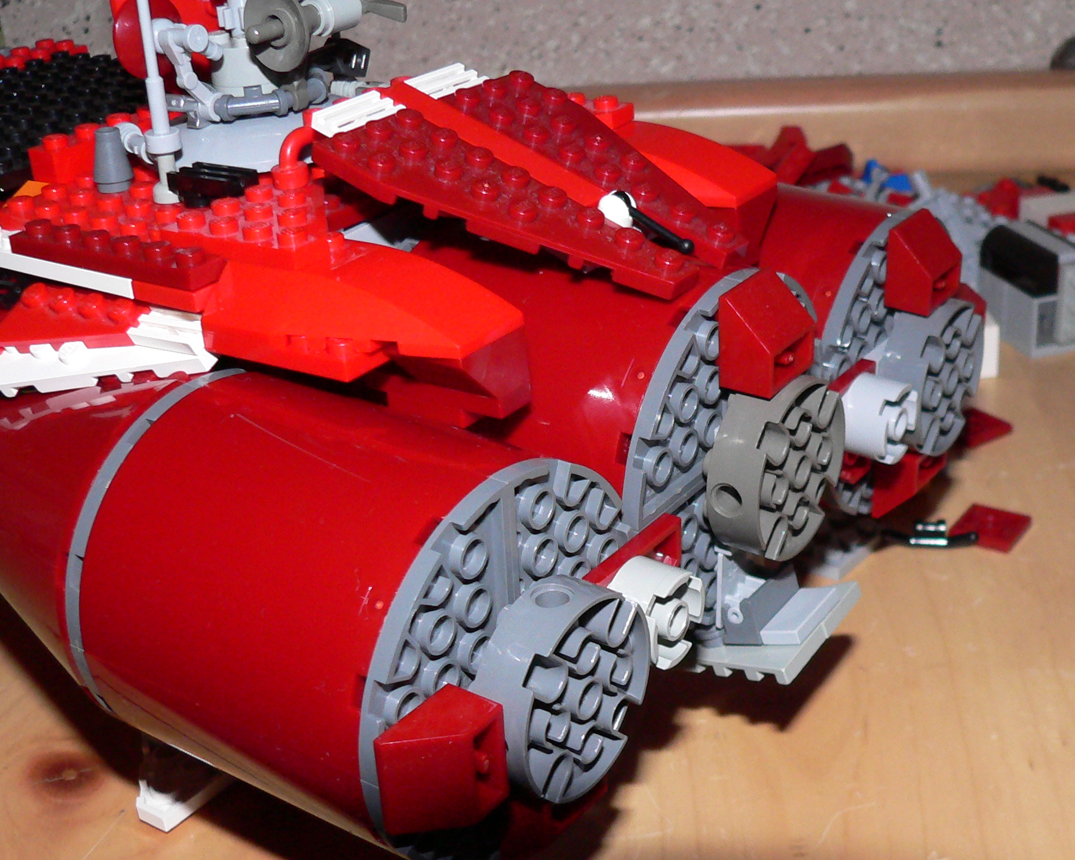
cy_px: 557
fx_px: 1591
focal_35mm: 50
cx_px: 709
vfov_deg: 30.1
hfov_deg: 37.0
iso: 200
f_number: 2.8
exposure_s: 1/80
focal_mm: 6
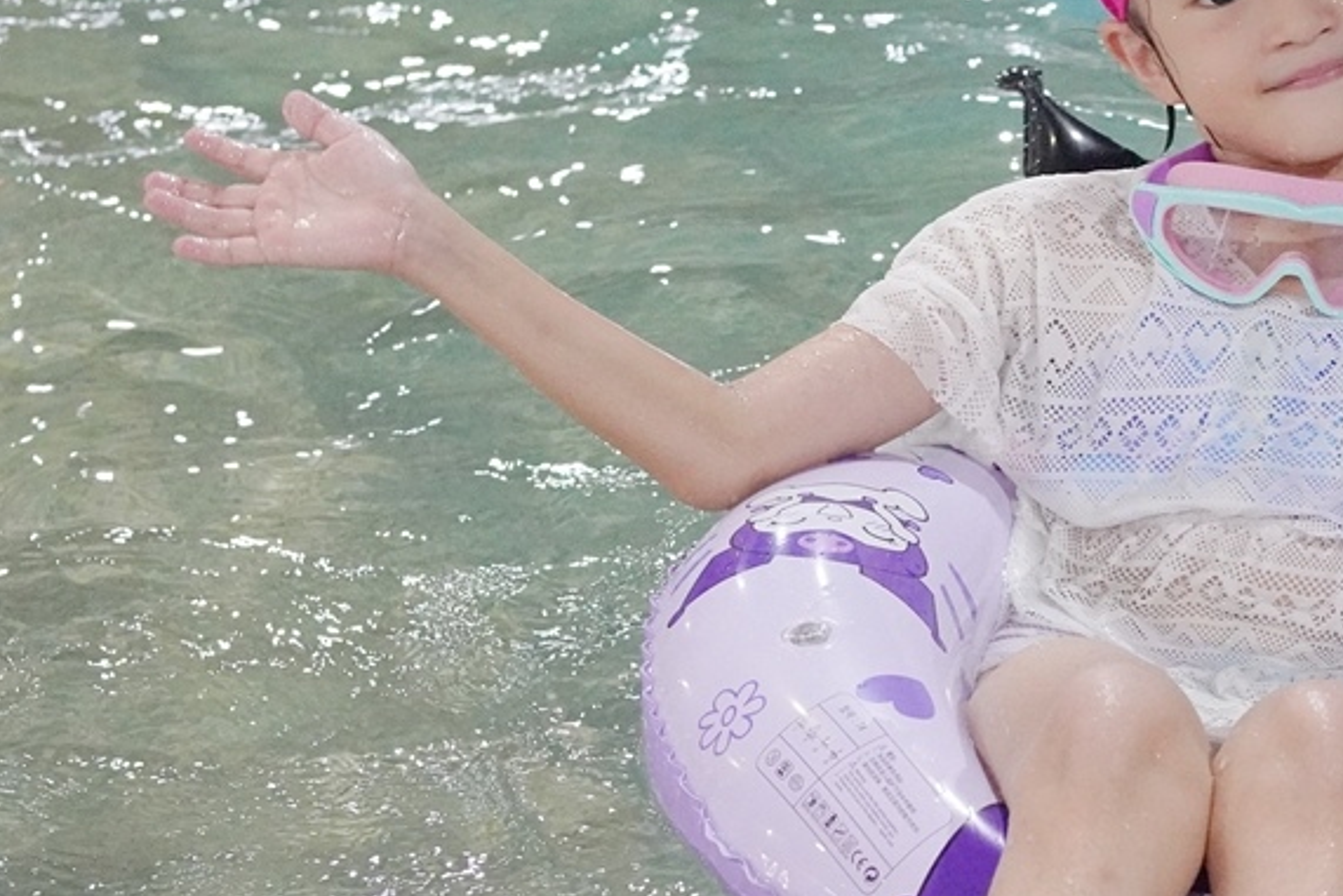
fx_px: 3882
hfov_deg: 19.3
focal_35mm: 104
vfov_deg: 13.2
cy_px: 529
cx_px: 1204
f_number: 4
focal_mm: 33
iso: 5000
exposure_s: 1/160
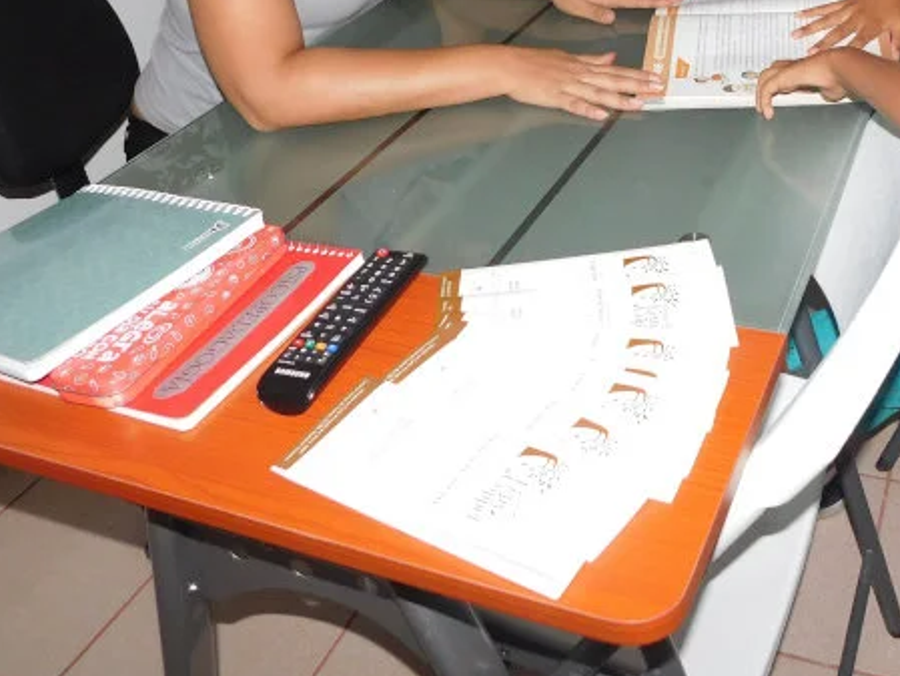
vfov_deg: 33.5
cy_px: 80
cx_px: 665
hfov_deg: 44.4
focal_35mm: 41
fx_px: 1066
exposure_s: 1/30
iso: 200
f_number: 3
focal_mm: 4
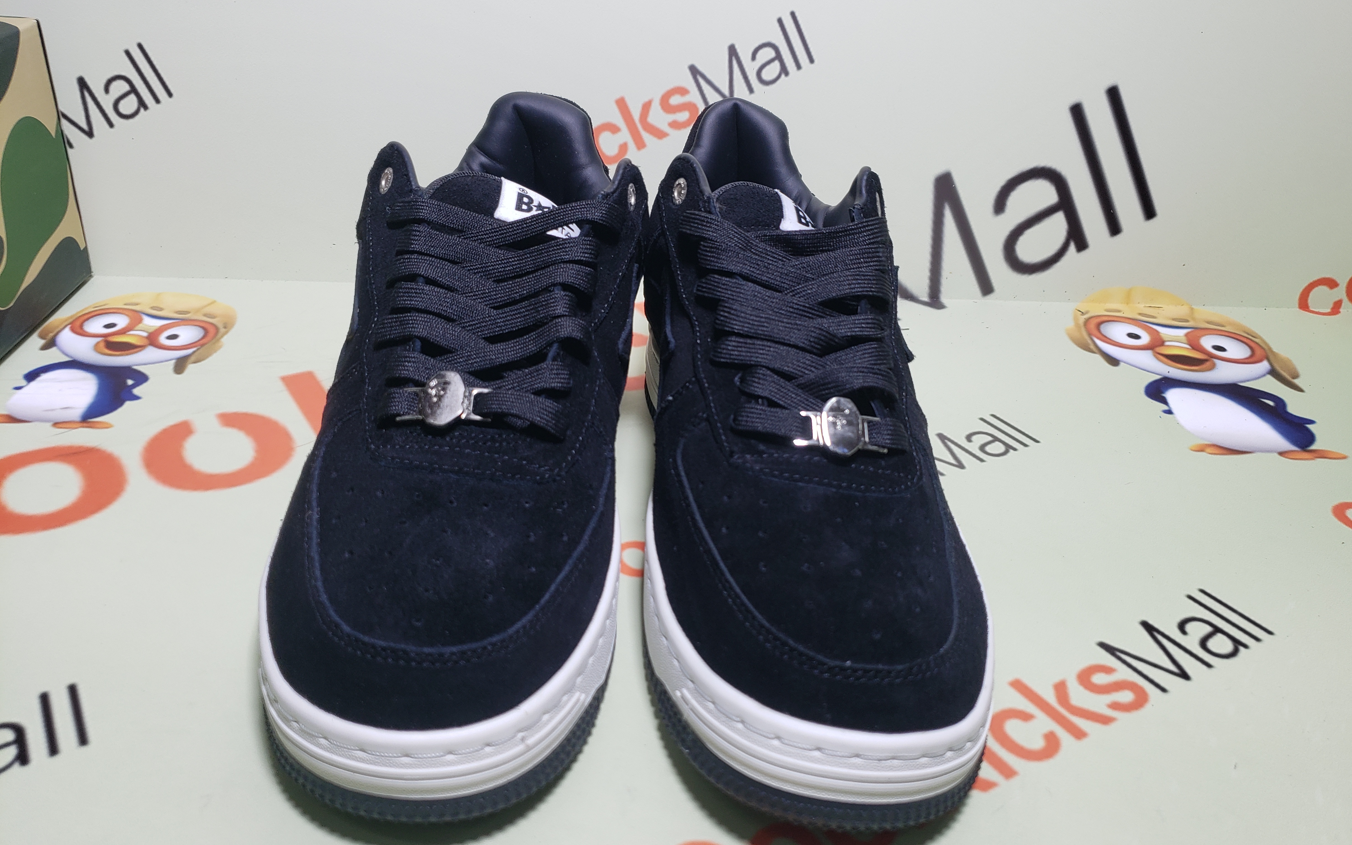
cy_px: 435
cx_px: 686
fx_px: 1032
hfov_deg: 66.5
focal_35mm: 28
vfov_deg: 44.5
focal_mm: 4.3
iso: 50
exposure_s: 1/294
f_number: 1.5
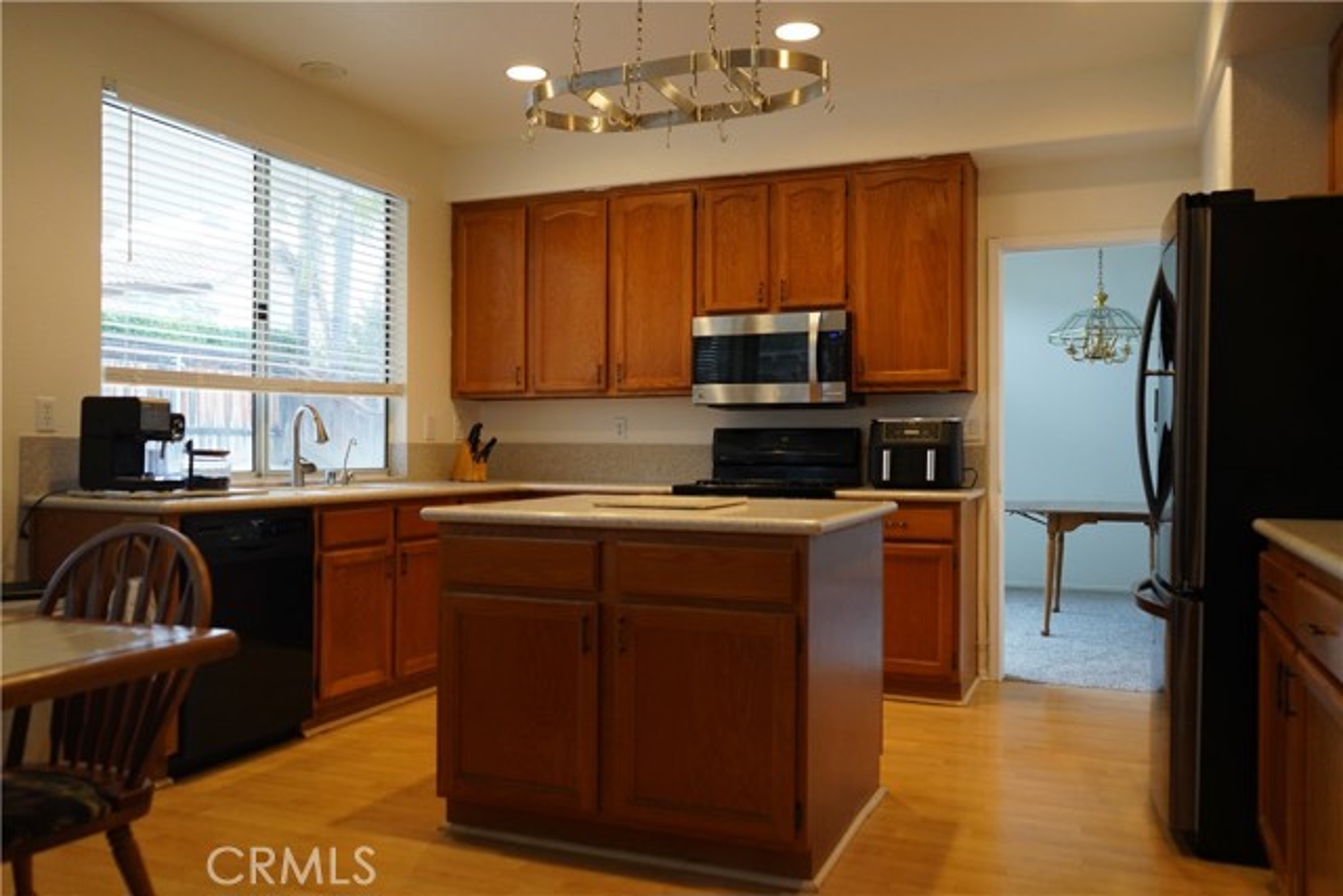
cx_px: 672
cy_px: 448
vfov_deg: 46.4
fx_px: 1045
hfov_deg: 65.5
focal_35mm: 28
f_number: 3.5
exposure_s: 1/160
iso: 3200
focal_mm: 28
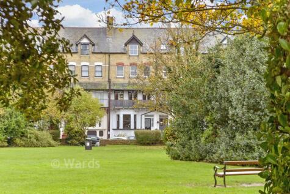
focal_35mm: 82
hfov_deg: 24.8
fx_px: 661
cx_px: 145
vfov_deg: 16.7
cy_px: 97
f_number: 8
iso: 250
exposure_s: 1/125
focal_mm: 55
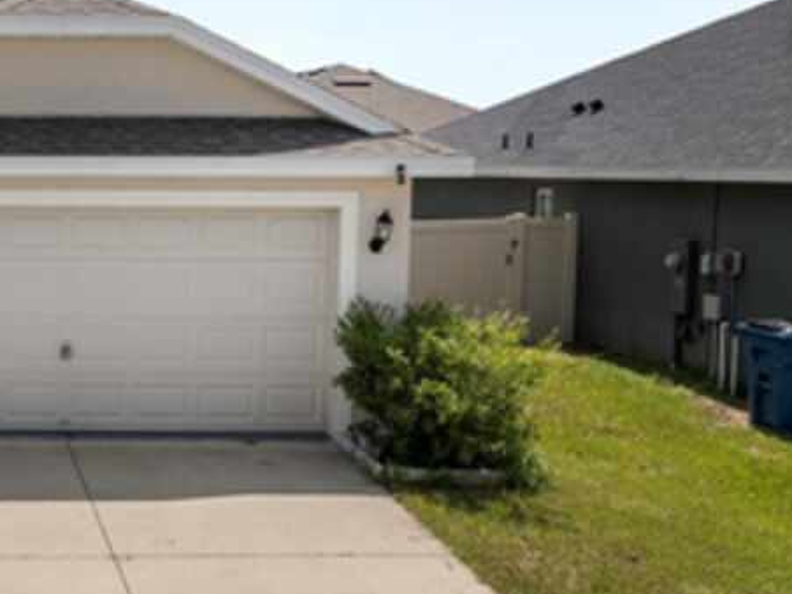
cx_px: -169
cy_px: 272
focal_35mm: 60
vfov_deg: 24.4
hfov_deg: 28.0
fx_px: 1372
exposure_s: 1/60
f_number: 2.8
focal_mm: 8.38
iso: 100
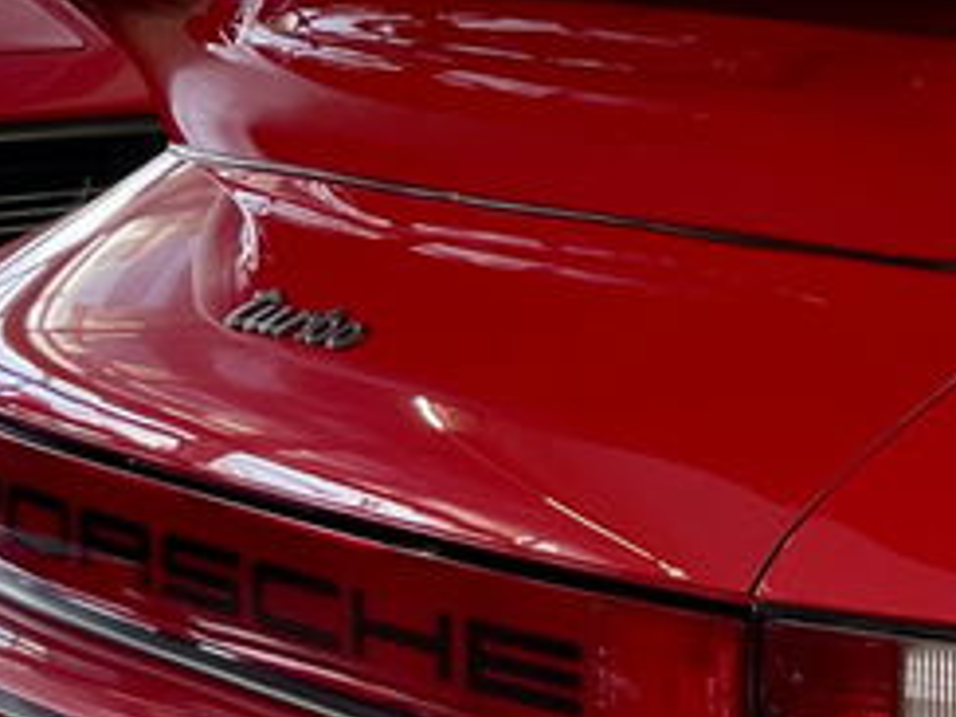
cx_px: 1461
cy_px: 239
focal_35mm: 109
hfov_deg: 16.4
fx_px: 3010
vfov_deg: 13.6
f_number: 1.6
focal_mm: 4.2
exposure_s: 1/100
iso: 80
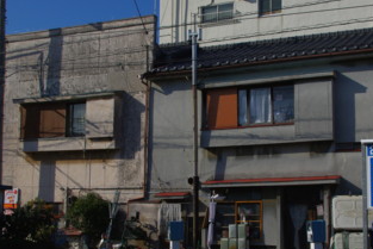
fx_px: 580
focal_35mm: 56
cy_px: 149
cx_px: 218
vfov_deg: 24.2
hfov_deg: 35.5
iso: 100
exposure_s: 1/250
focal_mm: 26
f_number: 11
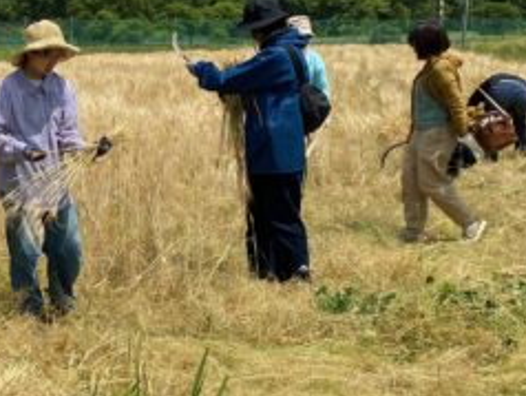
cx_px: -144
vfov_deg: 19.4
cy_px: 232
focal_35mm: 76
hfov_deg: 23.0
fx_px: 1156
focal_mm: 4.25
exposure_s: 1/2890
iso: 32
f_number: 1.8
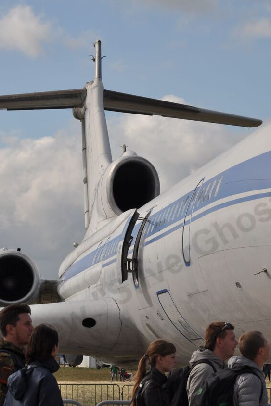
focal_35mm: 159
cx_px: 272
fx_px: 1794
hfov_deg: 8.6
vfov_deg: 12.9
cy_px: 204
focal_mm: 70
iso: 200
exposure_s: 1/1000
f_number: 8
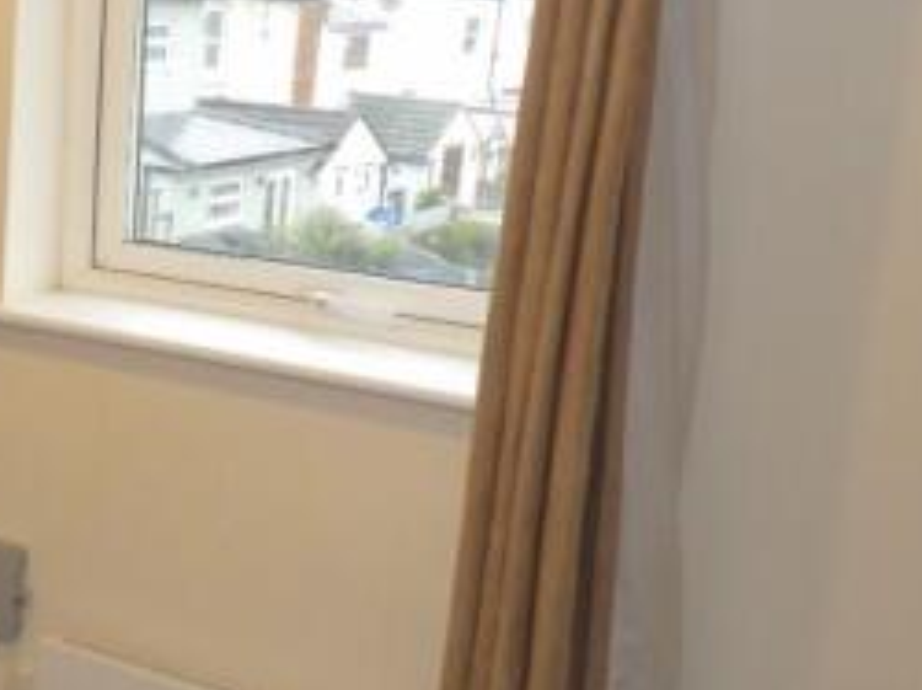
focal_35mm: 56
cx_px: 17
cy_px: 529
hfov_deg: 31.9
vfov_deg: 25.7
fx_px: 1490
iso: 200
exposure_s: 1/33
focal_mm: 4.3
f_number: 3.2
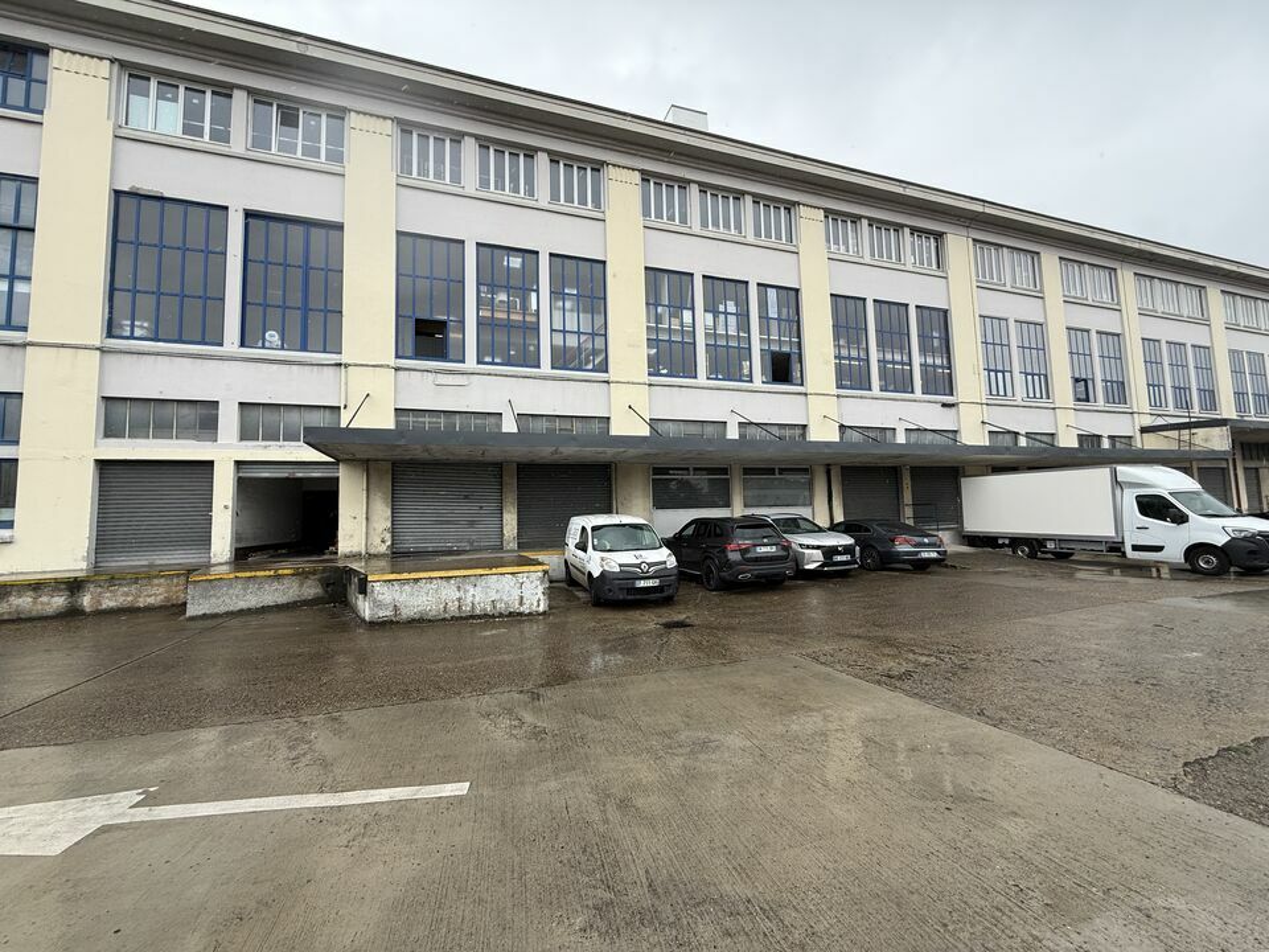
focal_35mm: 14
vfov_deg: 85.7
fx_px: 513
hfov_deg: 102.1
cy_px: 476
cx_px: 634
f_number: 2.2
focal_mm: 2.22
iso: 50
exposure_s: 1/760
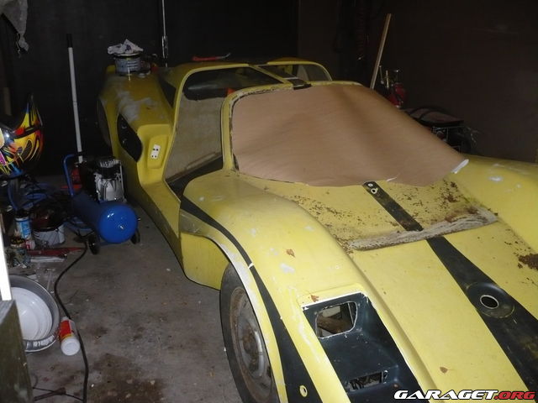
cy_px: 202
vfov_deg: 40.7
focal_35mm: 35
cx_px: 269
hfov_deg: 52.6
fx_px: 544
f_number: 2.8
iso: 250
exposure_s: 1/30
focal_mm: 5.8
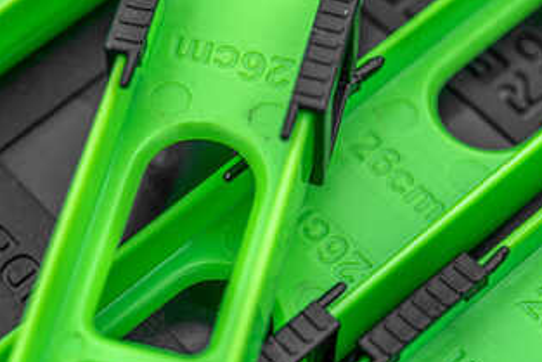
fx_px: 2018
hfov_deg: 15.3
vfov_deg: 10.2
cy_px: 40
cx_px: 171
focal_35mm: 134
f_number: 7.1
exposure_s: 1/160
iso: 100
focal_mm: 70
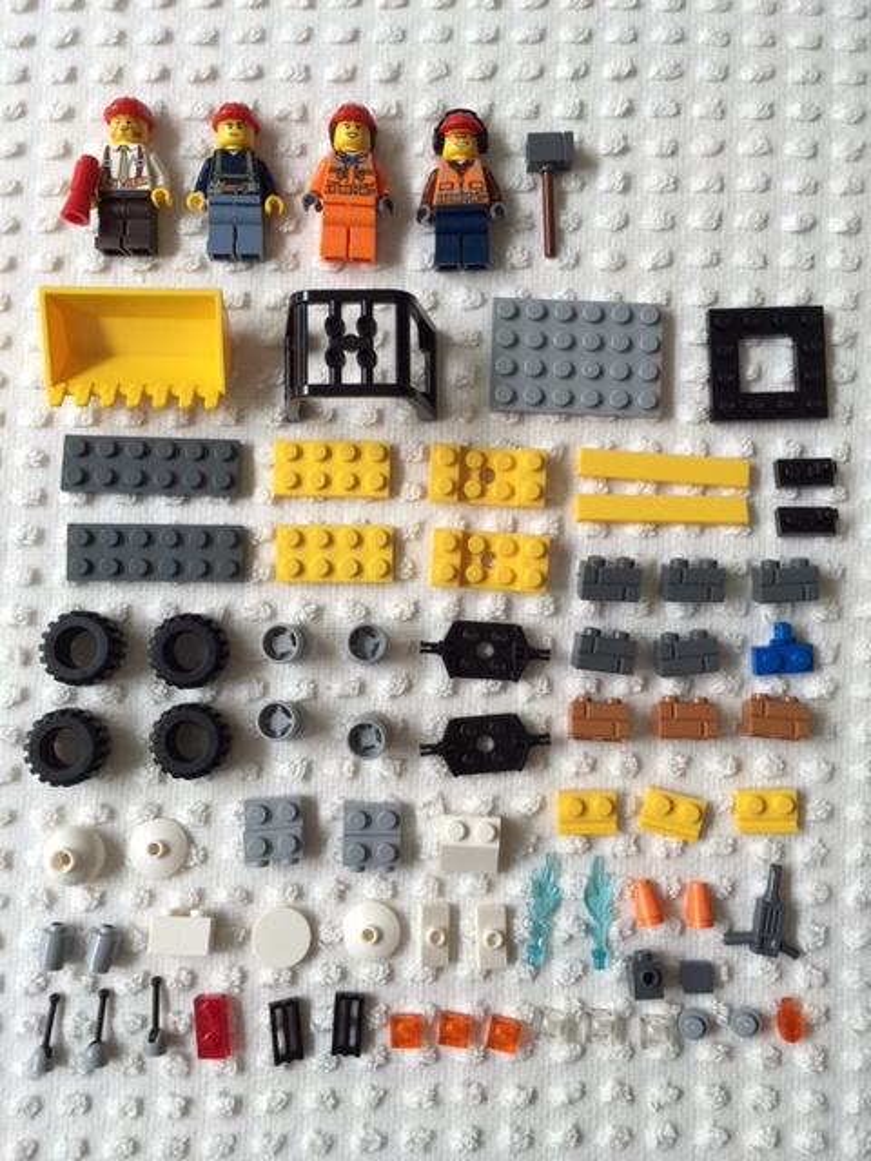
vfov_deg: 61.7
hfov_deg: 48.2
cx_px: 436
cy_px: 580
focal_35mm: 29
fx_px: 973
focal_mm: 4.15
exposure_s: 1/60
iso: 40
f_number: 2.2
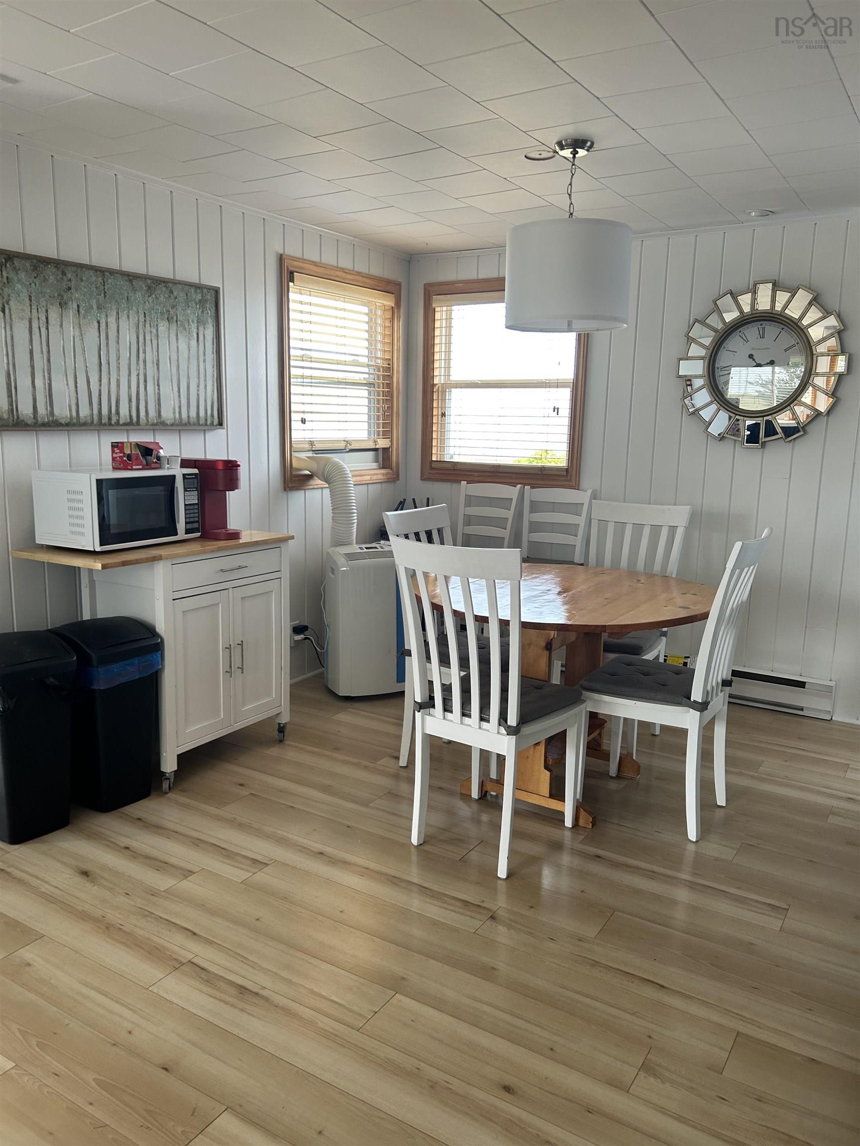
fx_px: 861
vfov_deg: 67.3
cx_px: 430
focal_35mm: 26
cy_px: 573
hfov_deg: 53.1
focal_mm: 5.7
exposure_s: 1/121
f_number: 1.5
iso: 80
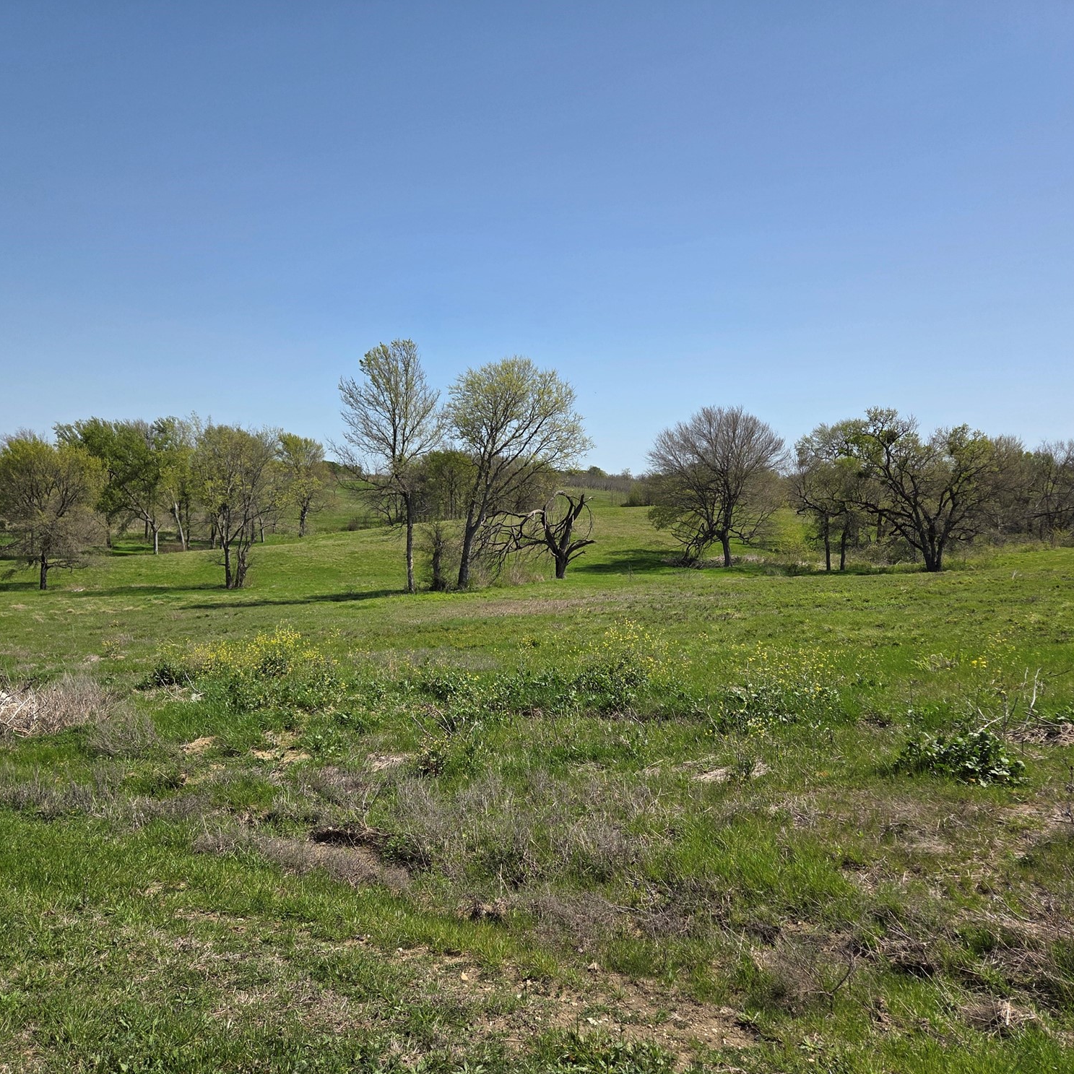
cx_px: 518
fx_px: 983
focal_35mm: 28
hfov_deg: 57.3
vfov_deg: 57.3
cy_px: 524
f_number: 1.8
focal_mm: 5.4
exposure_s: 1/7891
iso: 80
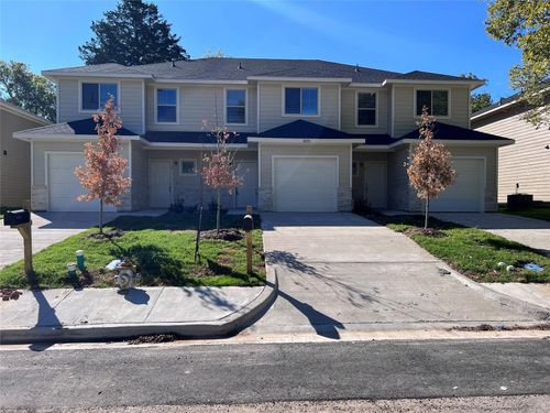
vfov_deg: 53.1
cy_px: 206
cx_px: 275
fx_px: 413
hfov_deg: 67.3
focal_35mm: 26
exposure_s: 1/3460
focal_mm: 5.7
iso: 50
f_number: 1.5
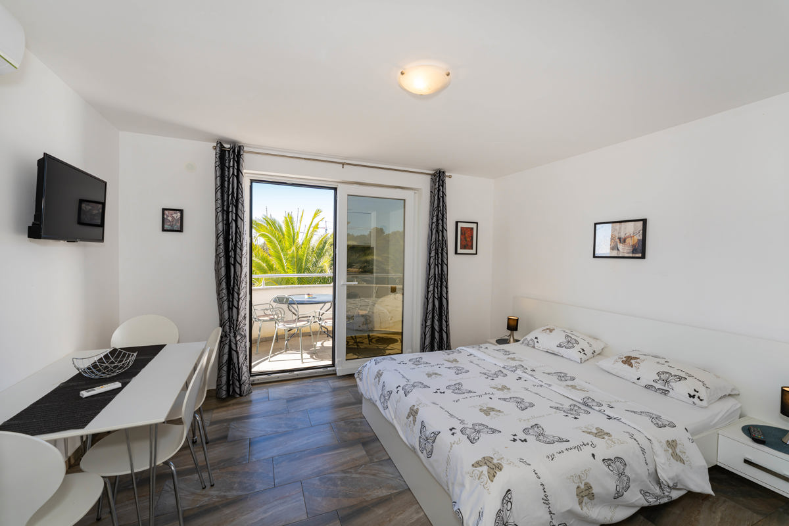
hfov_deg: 104.3
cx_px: 394
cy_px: 263
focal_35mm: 14
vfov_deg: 81.2
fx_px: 307
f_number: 7.1
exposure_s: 1/60
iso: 100
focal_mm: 14
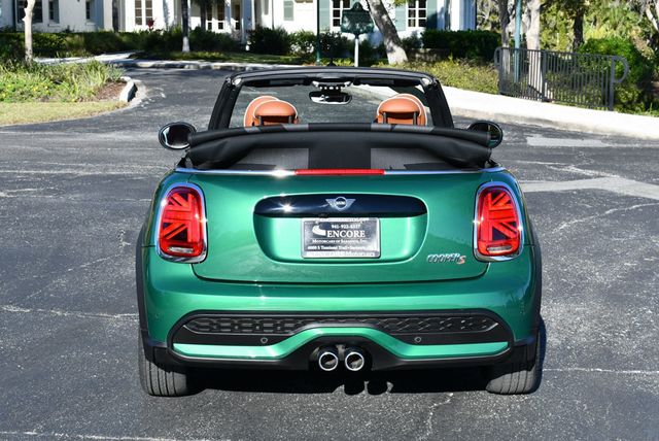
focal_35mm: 64
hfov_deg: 31.4
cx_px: 330
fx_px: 1173
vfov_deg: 21.3
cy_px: 220
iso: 140
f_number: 8
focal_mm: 32
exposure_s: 1/250
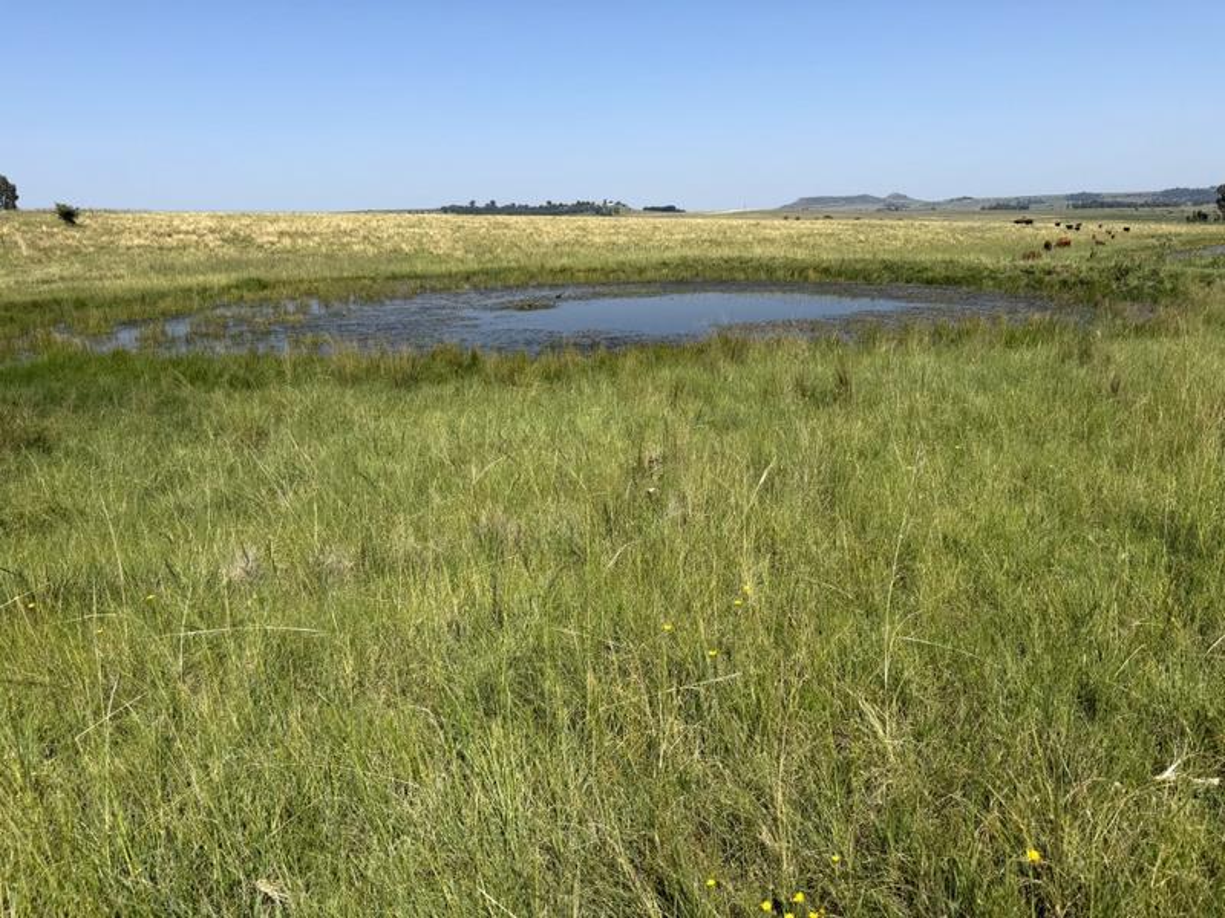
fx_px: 849
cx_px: 612
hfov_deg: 71.6
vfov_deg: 56.8
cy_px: 459
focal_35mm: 24
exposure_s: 1/6173
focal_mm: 6.76
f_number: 1.78
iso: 80
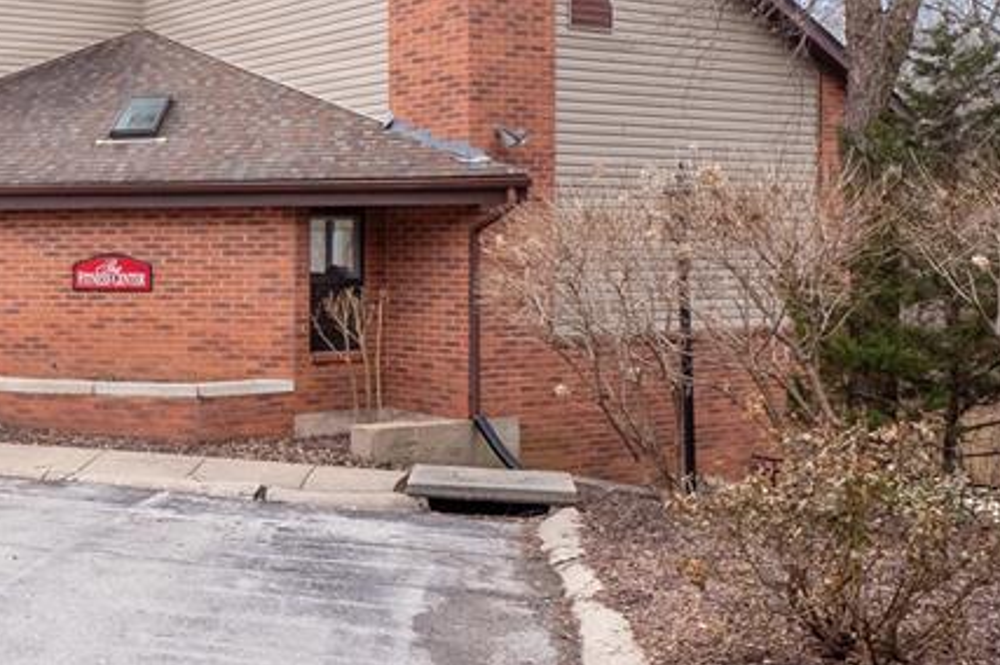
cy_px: 272
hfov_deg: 36.6
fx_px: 1332
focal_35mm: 48
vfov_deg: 28.0
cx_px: -19
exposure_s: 1/100
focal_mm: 10
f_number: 8
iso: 400
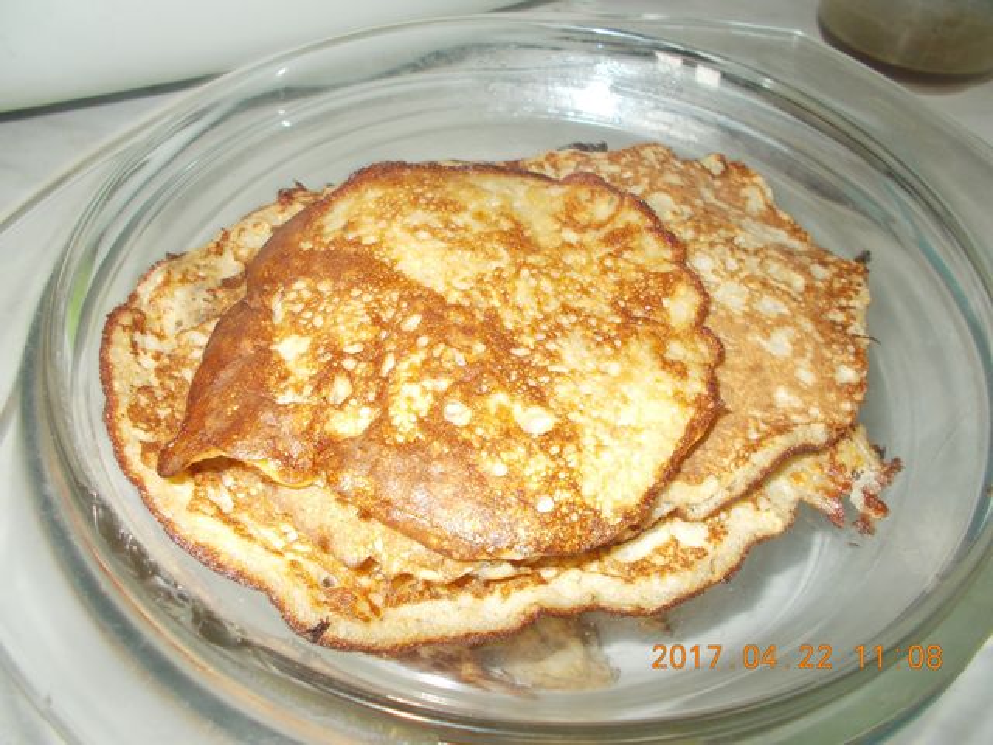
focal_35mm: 26
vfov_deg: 53.1
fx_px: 746
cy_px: 372
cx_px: 496
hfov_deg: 67.3
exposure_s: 1/25
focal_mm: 4.6
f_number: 3.2
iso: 200
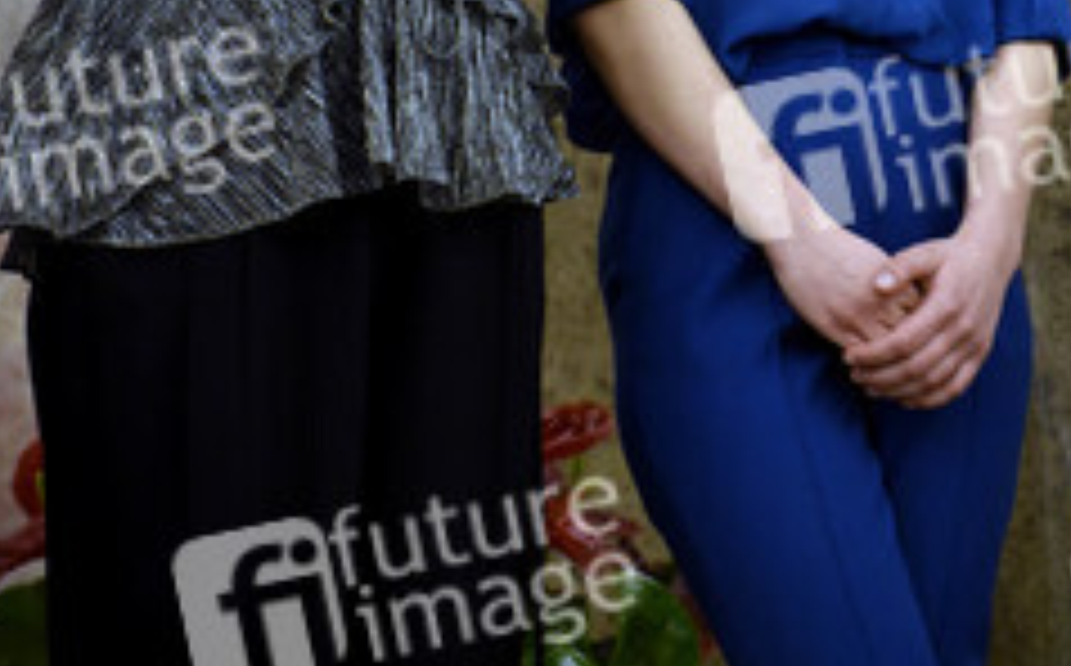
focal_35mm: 309
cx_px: 538
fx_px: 9006
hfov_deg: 6.8
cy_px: -90
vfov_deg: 4.2
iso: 6400
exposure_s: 1/160
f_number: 6.3
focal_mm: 180
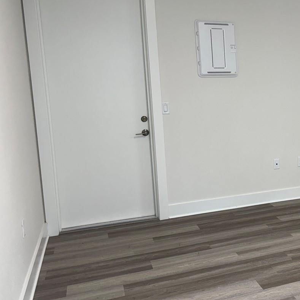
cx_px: 292
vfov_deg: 39.2
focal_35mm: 43
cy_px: 142
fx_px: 422
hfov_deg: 35.8
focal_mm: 6.76
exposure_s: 1/120
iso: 100
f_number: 1.78
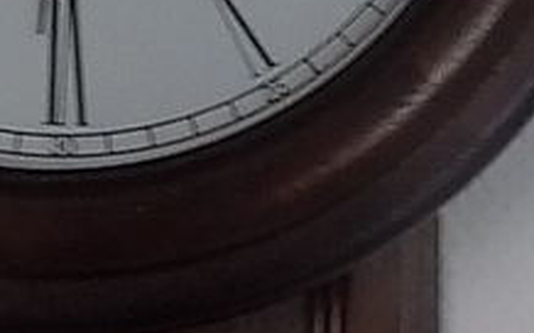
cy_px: 152
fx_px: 1629
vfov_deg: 11.7
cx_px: 154
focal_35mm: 112
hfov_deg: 18.5
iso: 400
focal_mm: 4
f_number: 3.1
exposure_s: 1/8
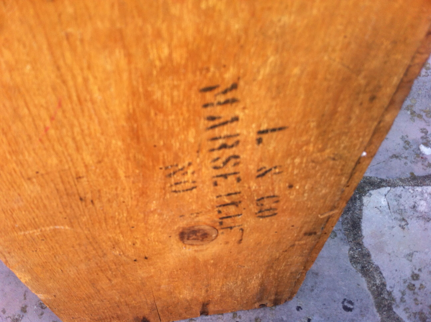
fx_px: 435
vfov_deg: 40.6
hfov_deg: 52.7
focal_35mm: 35
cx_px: 216
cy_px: 161
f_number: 2.8
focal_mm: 3.85
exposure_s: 1/120
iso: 80
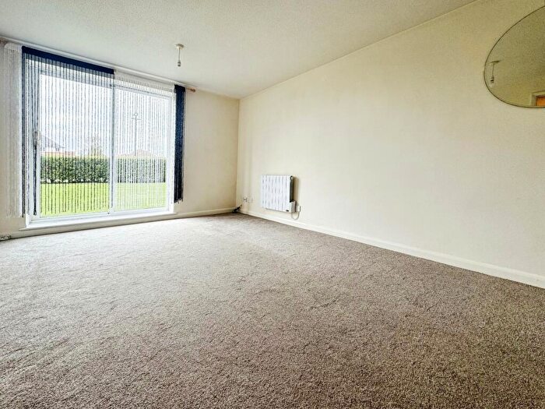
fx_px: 220
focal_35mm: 14
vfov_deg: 85.7
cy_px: 204
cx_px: 272
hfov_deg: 102.1
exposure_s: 1/99
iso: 64
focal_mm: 2.22
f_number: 2.2
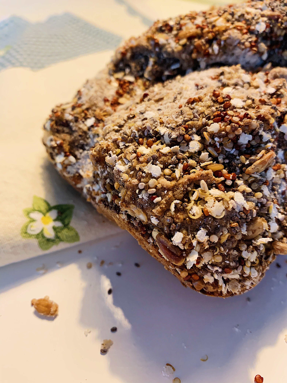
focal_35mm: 26
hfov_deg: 53.1
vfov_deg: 67.3
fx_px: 287
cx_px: 144
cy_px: 192
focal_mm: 4.25
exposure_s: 1/60
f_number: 1.8
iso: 200
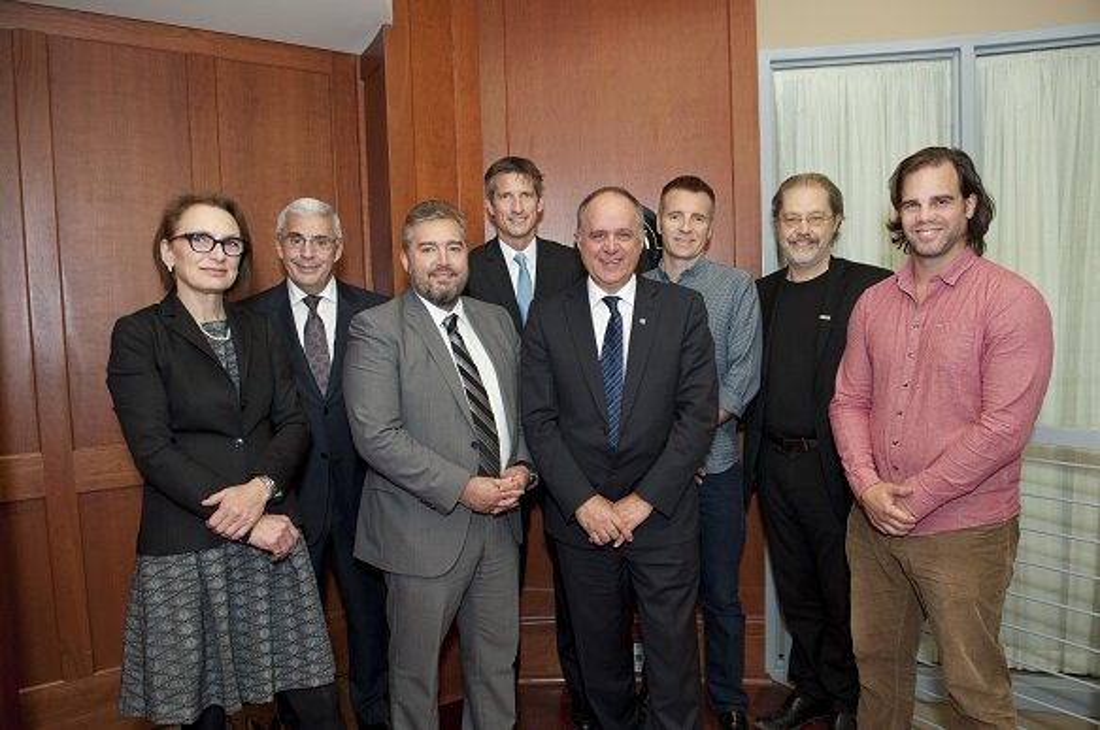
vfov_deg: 49.4
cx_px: 550
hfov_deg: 69.5
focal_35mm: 26
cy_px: 365
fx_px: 793
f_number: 4.5
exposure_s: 1/60
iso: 400
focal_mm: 26
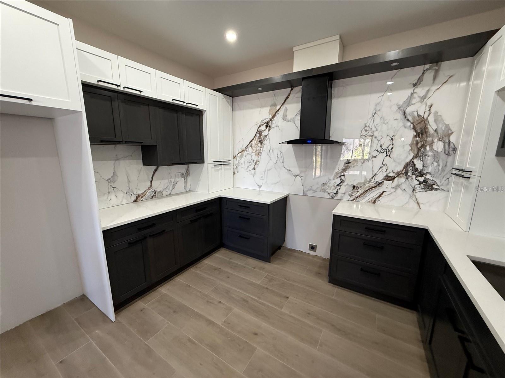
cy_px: 189
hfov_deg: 102.1
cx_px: 252
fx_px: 204
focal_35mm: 14
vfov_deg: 85.7
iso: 320
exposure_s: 1/120
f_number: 2.2
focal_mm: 2.22
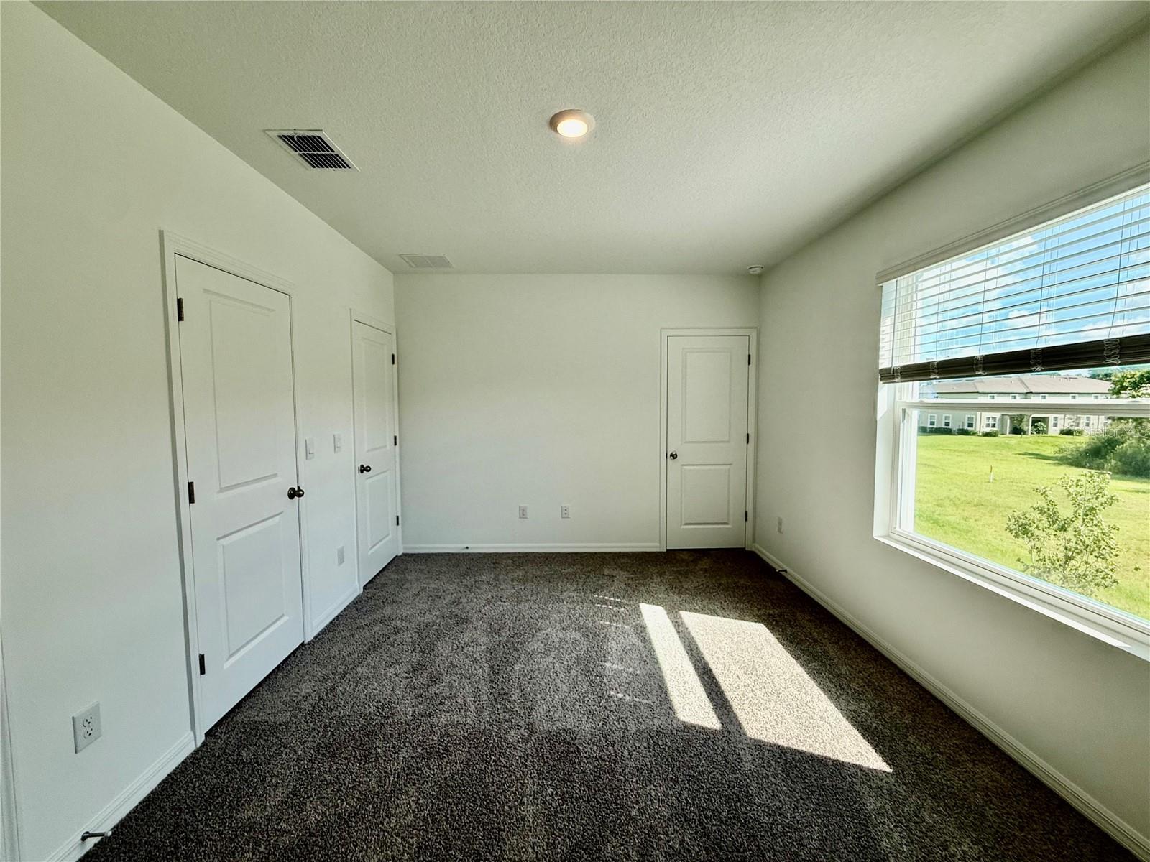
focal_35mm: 14
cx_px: 575
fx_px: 465
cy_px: 431
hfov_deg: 102.1
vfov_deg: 85.7
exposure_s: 1/192
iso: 50
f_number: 2.2
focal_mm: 2.22
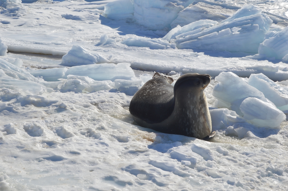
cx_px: 144
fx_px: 659
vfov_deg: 16.5
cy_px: 96
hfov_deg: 24.6
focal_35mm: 82
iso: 100
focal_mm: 55
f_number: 11
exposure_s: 1/500
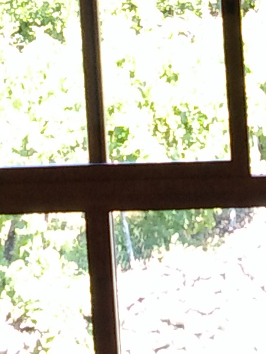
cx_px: 121
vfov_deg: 9.5
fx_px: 2079
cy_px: -174
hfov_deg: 7.3
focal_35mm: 203
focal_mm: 3.46
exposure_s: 1/60
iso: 137
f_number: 2.2
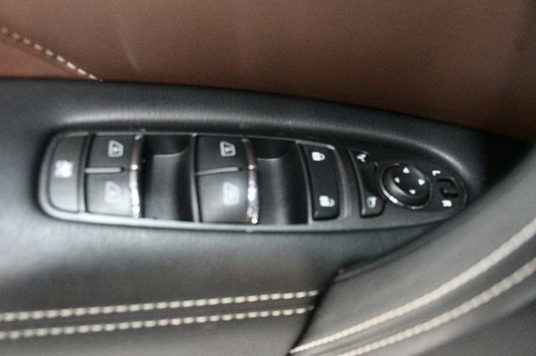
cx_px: 268
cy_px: 178
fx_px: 595
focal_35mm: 40
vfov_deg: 33.4
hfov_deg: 48.5
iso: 10000
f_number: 4
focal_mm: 27
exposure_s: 1/60
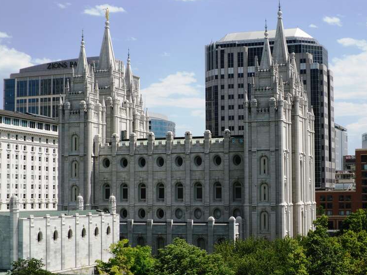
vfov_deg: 16.1
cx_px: 193
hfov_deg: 21.3
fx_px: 975
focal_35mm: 92
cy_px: 145
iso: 80
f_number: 9.6
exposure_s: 1/206
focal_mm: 12.16
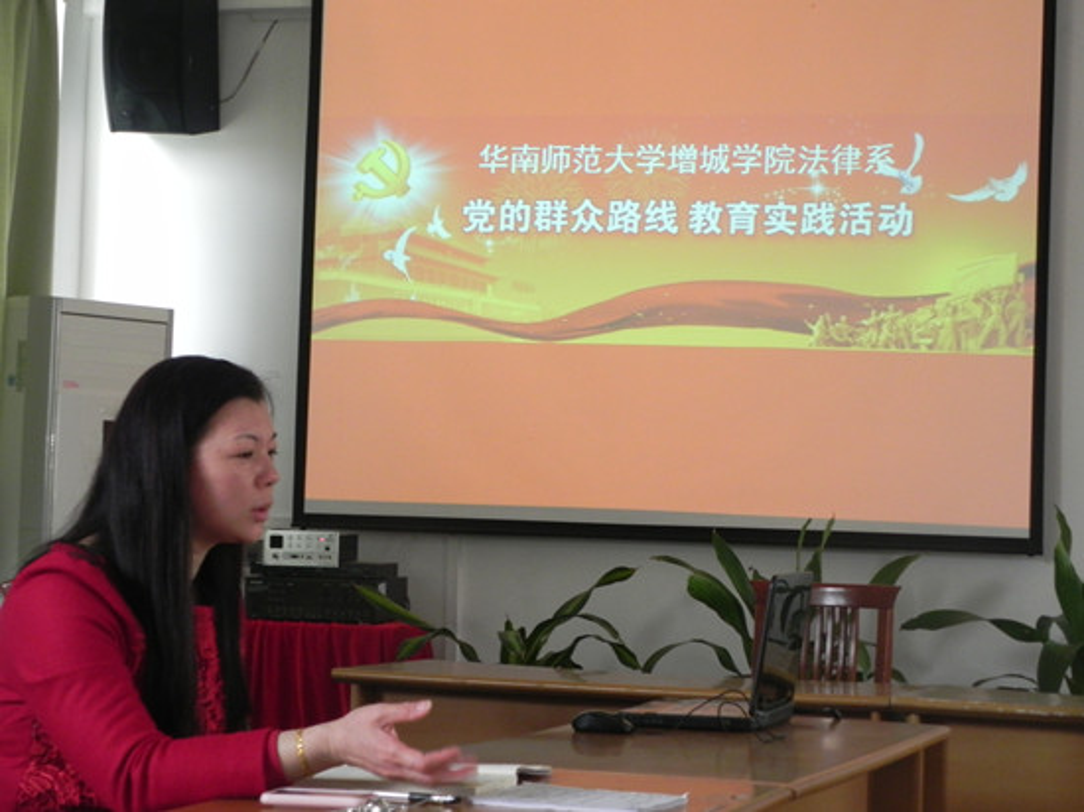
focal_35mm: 75
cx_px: 542
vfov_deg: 19.6
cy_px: 406
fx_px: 2348
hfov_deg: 26.0
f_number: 4
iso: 400
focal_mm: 13.4
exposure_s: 1/20.6
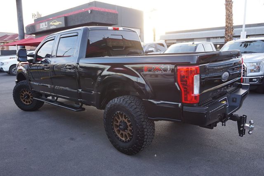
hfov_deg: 64.6
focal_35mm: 28
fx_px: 209
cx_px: 132
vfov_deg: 45.6
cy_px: 88
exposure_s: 1/60
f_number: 4.5
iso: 100
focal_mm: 19
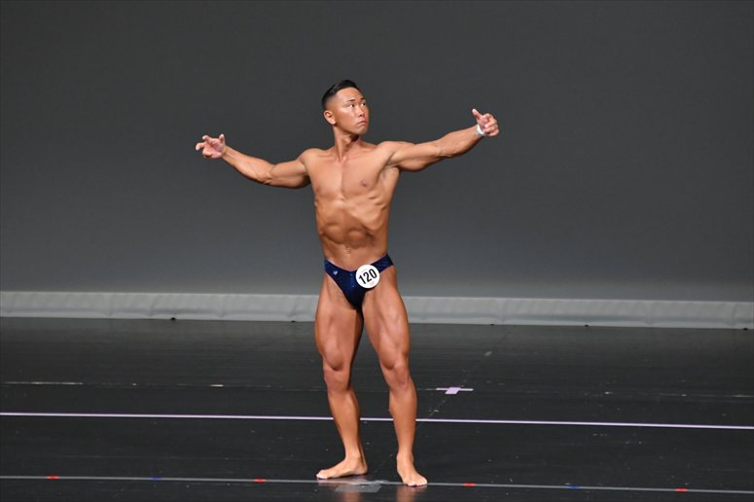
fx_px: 7222
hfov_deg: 6.0
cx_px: 377
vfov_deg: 4.0
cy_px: 251
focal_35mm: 345
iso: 4000
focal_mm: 230
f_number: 5.6
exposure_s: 1/400
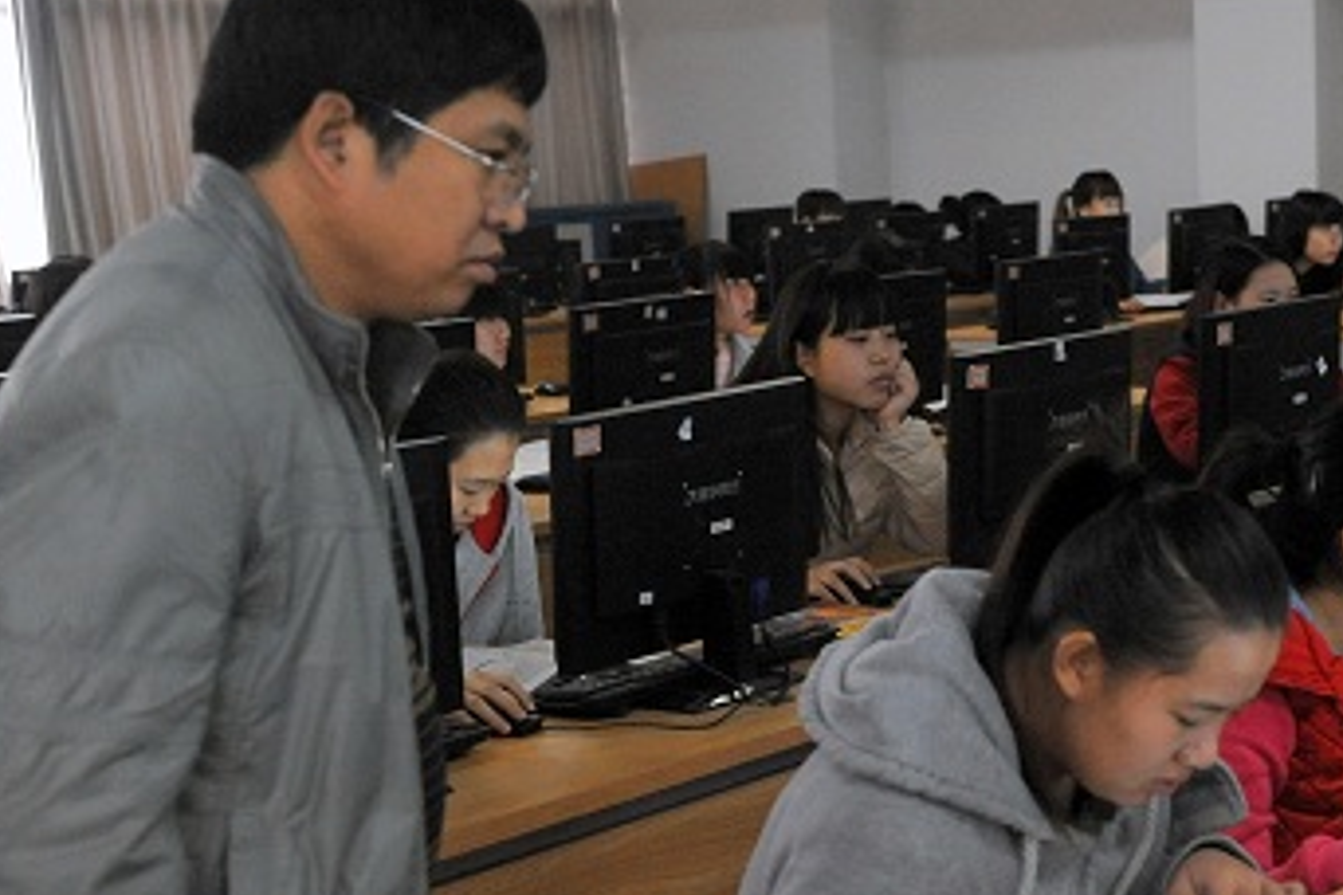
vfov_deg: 20.2
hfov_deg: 29.8
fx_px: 2499
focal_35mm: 67
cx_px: 909
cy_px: 593
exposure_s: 1/200
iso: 3200
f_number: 3.5
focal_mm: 36
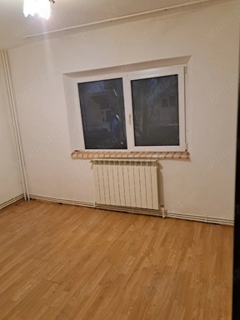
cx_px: 122
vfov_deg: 69.4
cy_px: 157
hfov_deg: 54.9
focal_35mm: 25
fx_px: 231
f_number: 1.8
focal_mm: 5.23
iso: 500
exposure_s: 1/33
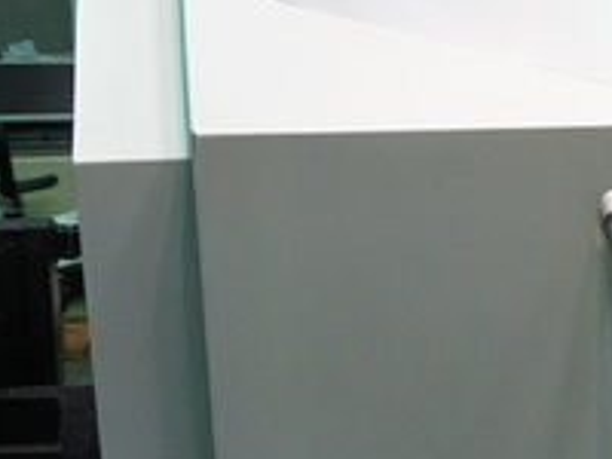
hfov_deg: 20.0
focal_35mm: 83
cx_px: 939
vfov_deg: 17.8
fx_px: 1467
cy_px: 288
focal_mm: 16
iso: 1600
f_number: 3.5
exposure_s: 1/160
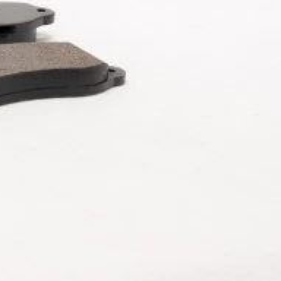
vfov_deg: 7.3
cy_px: 34
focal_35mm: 239
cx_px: -86
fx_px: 2195
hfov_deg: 7.2
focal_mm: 60
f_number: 13
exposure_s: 1/125
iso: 100
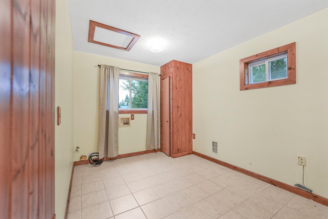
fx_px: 128
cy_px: 110
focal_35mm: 14
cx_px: 164
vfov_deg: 81.3
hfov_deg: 104.2
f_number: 3.5
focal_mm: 14
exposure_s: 1/320
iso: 2500
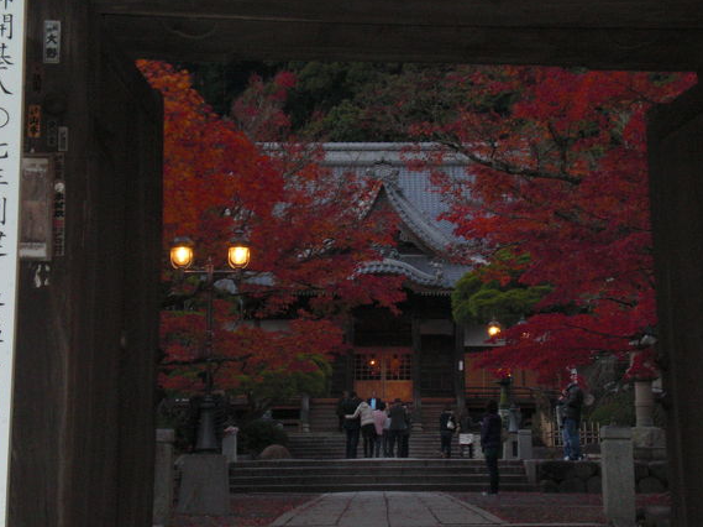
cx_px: 388
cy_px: 274
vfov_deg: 20.4
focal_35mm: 72
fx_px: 1461
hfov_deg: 27.0
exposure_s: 1/30
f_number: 4
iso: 200
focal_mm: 10.4
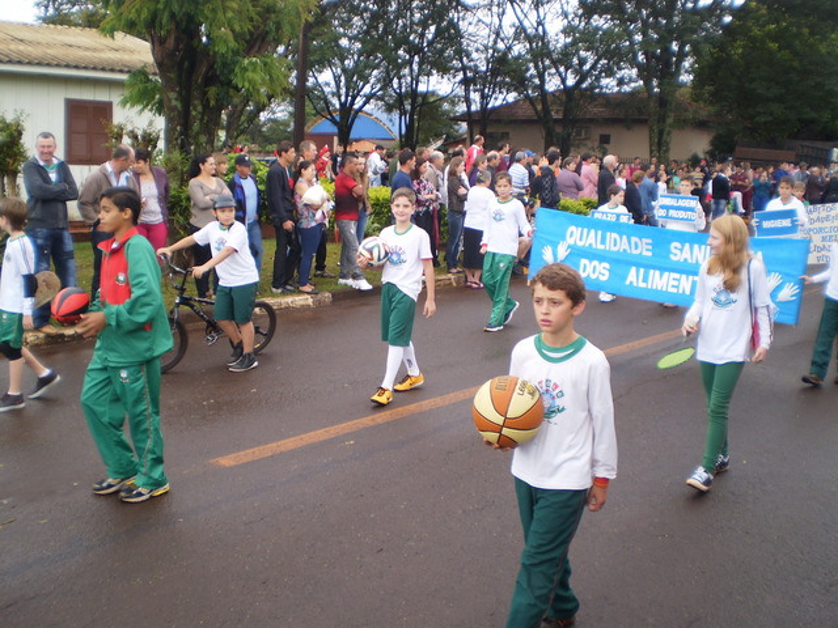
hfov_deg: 51.4
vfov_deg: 39.7
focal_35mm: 36
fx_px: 872
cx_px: 419
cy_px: 314
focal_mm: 6.3
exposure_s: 1/100
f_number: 3.1
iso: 64
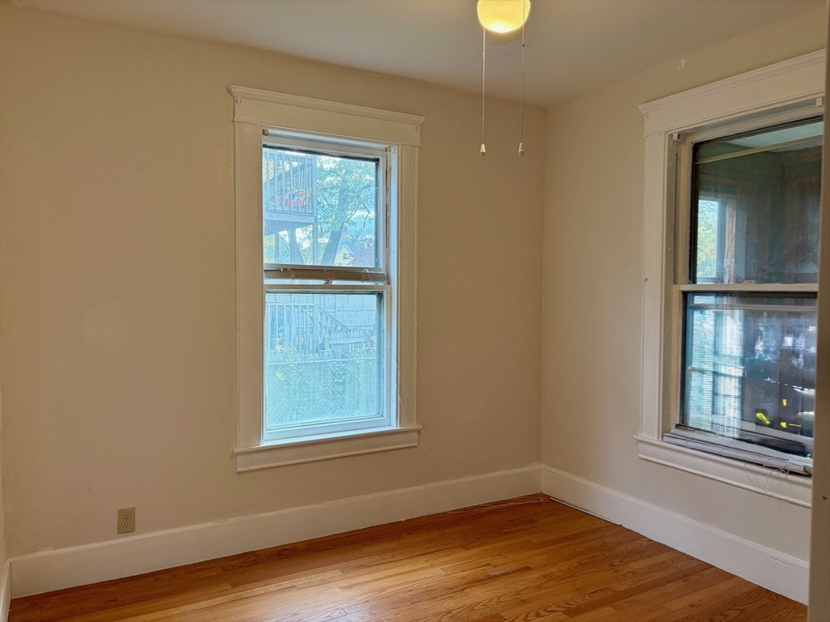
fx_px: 623
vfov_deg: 53.1
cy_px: 311
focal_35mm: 26
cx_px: 415
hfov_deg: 67.3
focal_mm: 5.96
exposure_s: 1/150
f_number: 1.6
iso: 125
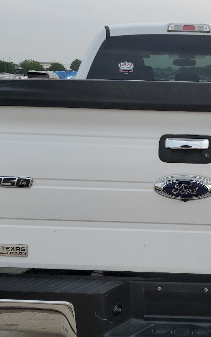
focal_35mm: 50
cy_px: 190
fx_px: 460
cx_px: 183
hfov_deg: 25.2
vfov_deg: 40.2
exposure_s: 1/1111
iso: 50
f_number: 1.5
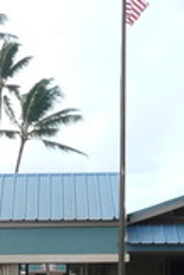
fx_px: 1438
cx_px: -101
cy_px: 456
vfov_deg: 10.4
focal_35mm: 188
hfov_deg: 7.2
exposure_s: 1/250
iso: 100
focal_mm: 5.2
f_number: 3.5
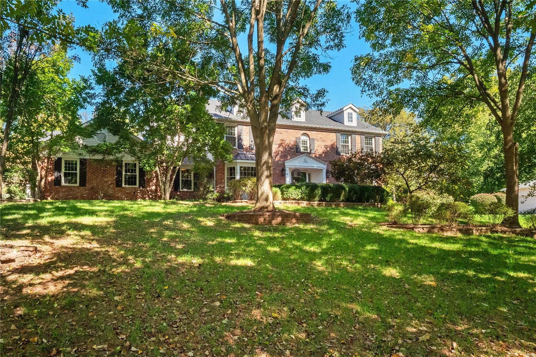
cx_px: 268
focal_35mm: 24
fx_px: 357
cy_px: 178
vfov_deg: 53.1
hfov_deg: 73.8
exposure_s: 1/200
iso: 400
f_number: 8
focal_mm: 12
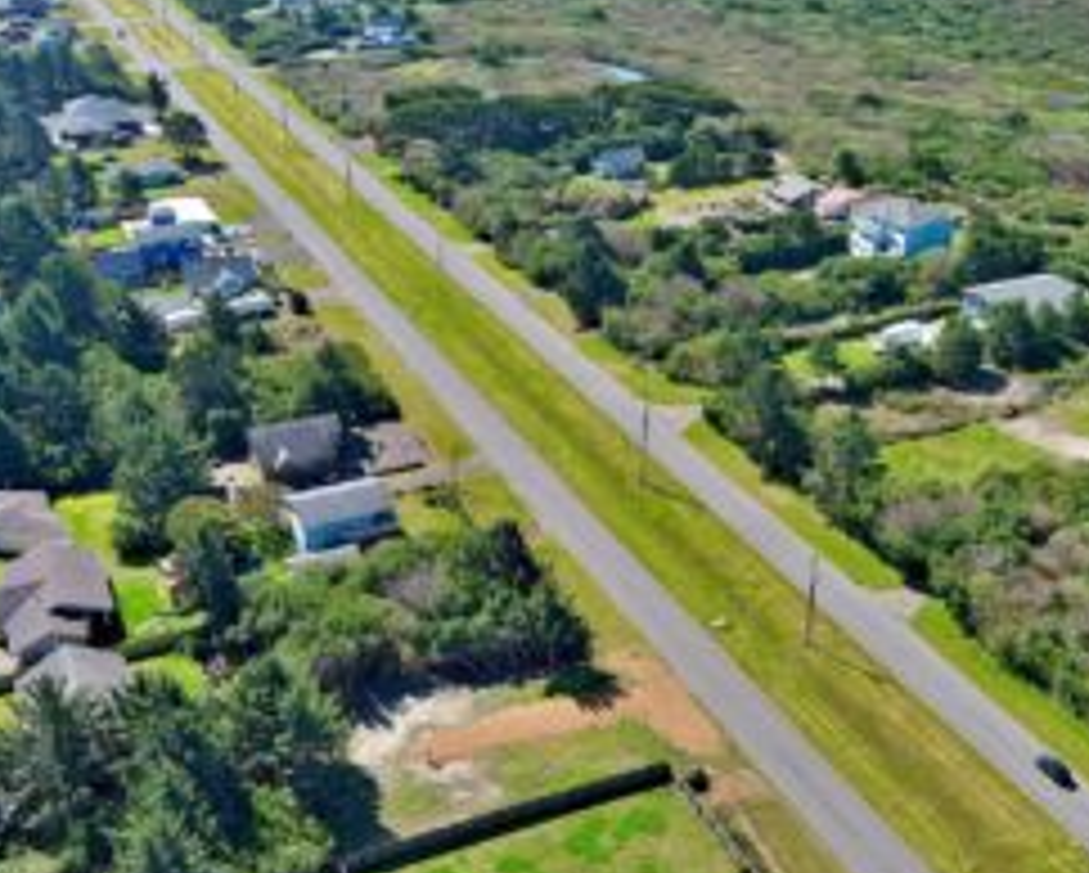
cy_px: 322
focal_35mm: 45
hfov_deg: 41.1
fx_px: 1452
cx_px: 580
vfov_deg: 33.3
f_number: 2.8
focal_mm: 10.57
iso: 100
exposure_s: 1/851
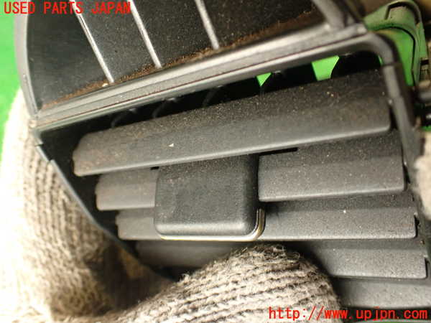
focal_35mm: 32
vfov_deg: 44.2
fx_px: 398
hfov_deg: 56.8
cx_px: 216
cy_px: 162
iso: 320
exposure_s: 1/30
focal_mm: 5.79
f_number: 2.4
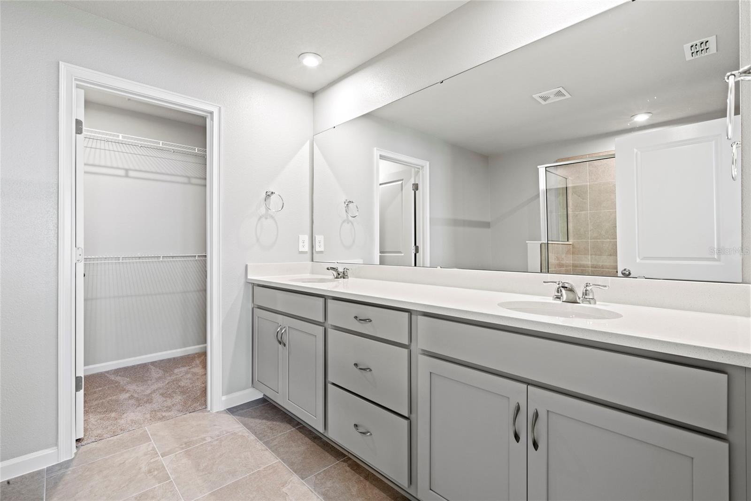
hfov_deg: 96.7
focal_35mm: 16
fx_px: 334
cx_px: 376
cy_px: 250
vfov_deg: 73.7
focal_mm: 16
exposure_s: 1/3
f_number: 8
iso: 320
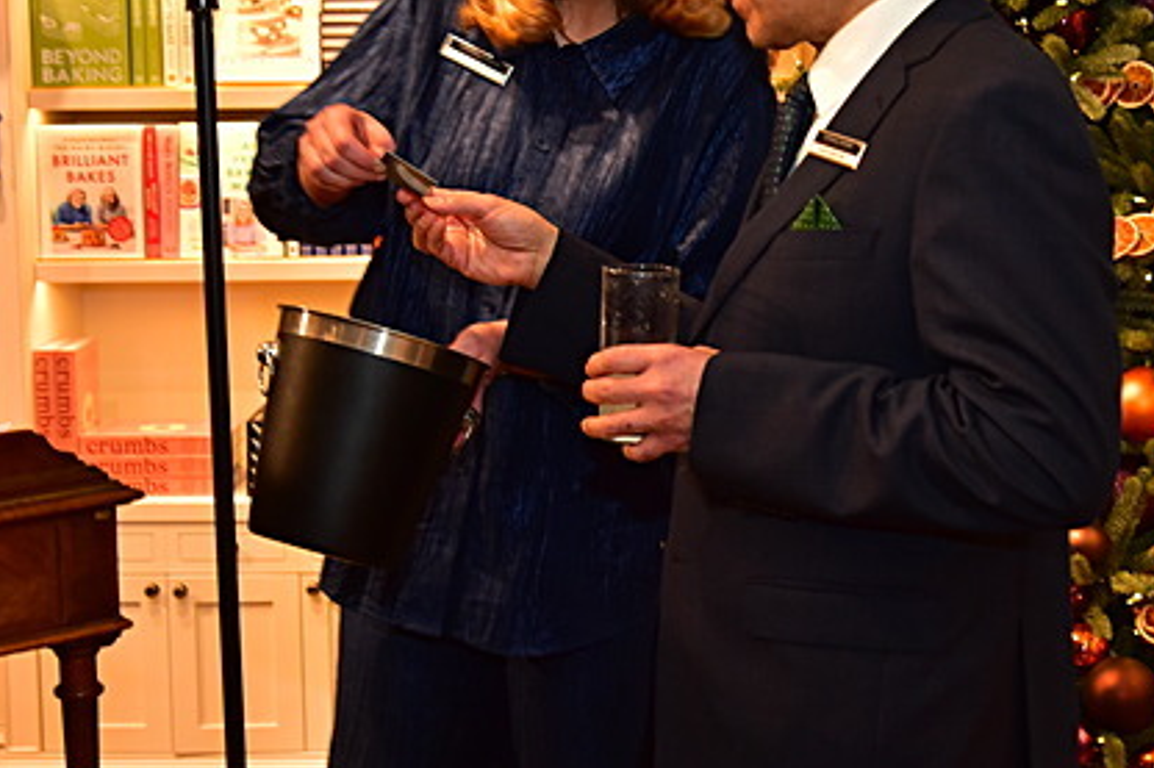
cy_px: 315
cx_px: 613
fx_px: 2339
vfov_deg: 18.6
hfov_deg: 27.7
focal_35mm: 73
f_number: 5
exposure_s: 1/50
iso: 1600
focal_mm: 38
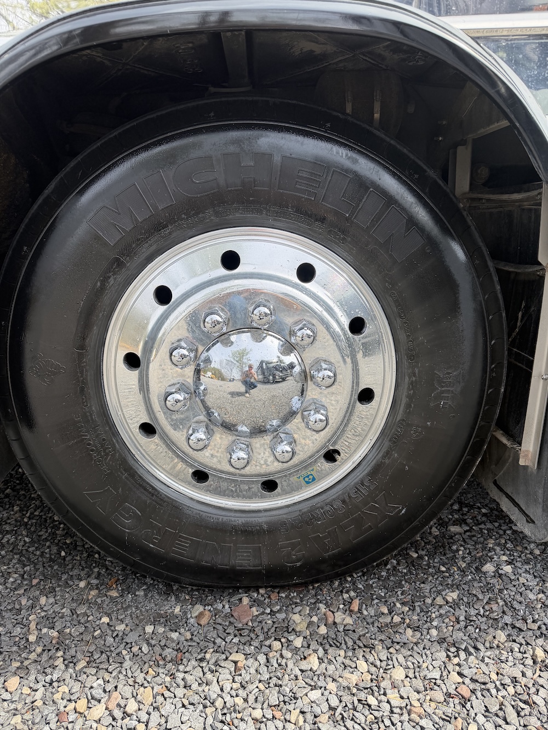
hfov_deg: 56.8
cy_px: 365
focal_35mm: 24
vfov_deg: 71.6
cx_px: 274
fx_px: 507
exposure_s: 1/955
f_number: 1.78
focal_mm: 6.76
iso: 100
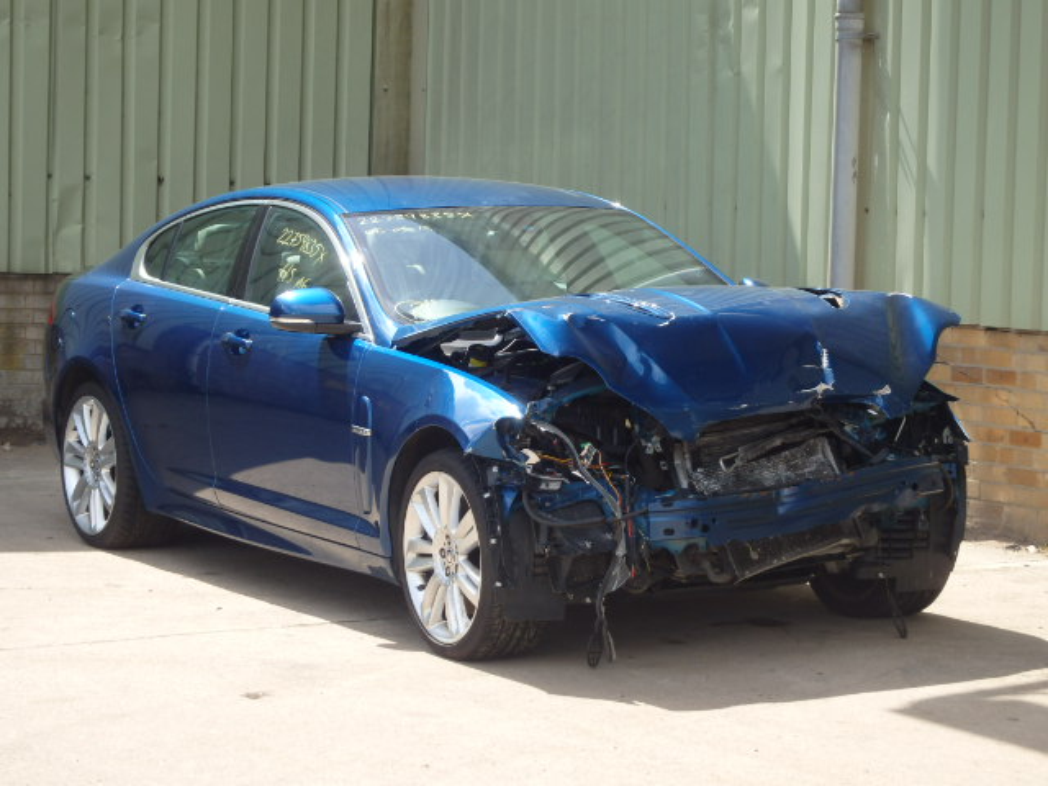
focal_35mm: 103
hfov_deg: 19.1
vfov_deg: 14.4
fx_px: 3118
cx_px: 524
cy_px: 393
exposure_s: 1/250
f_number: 5
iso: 125
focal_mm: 18.5
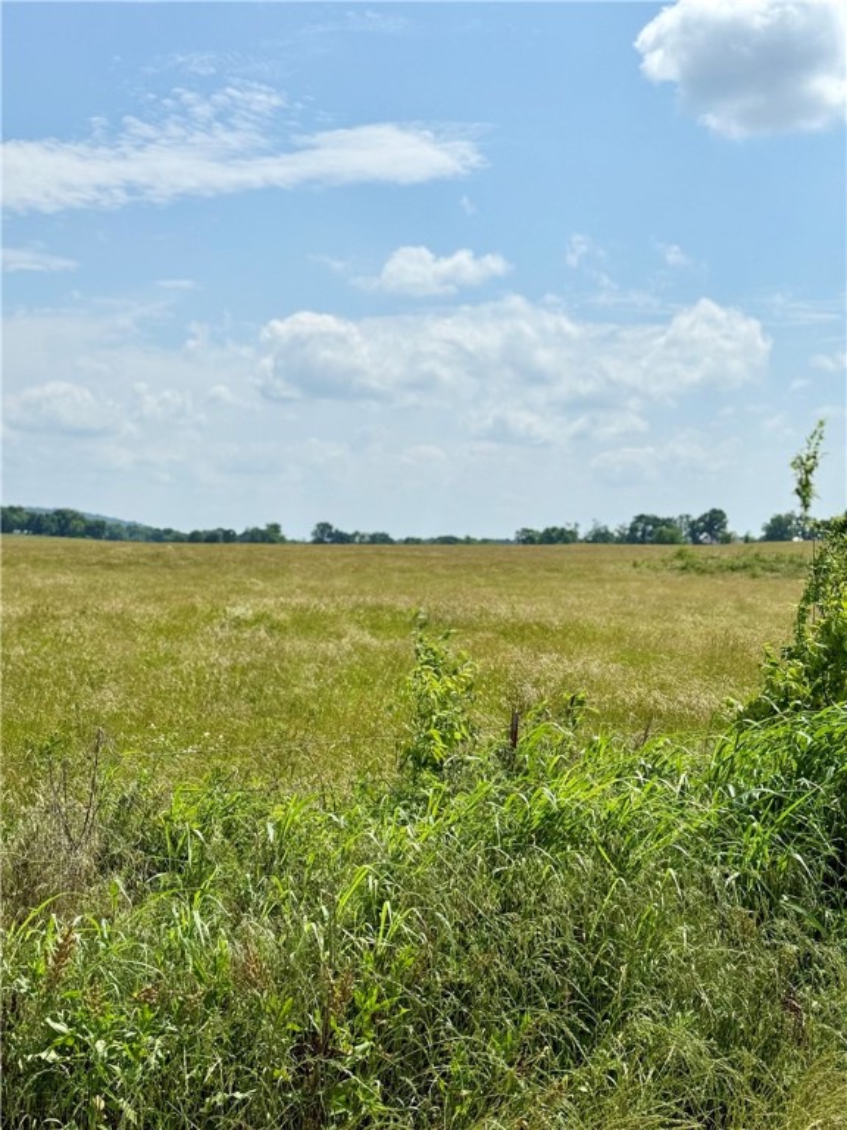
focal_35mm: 48
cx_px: 424
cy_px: 565
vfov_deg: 39.7
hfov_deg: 30.3
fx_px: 1566
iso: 64
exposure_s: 1/11364
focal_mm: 6.76
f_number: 1.78
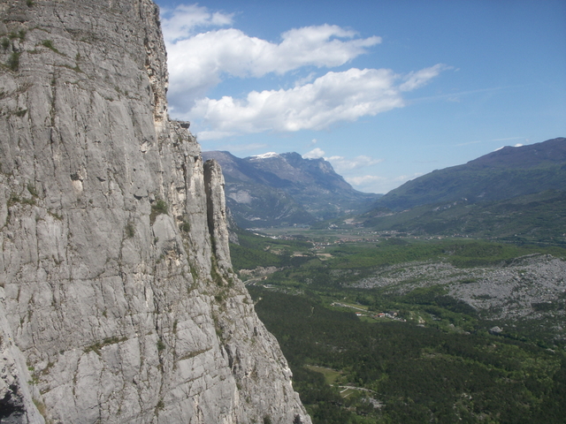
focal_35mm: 37
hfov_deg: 50.1
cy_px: 212
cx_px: 283
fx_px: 605
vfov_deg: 38.7
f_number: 7.1
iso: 50
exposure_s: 1/250
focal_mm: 7.7
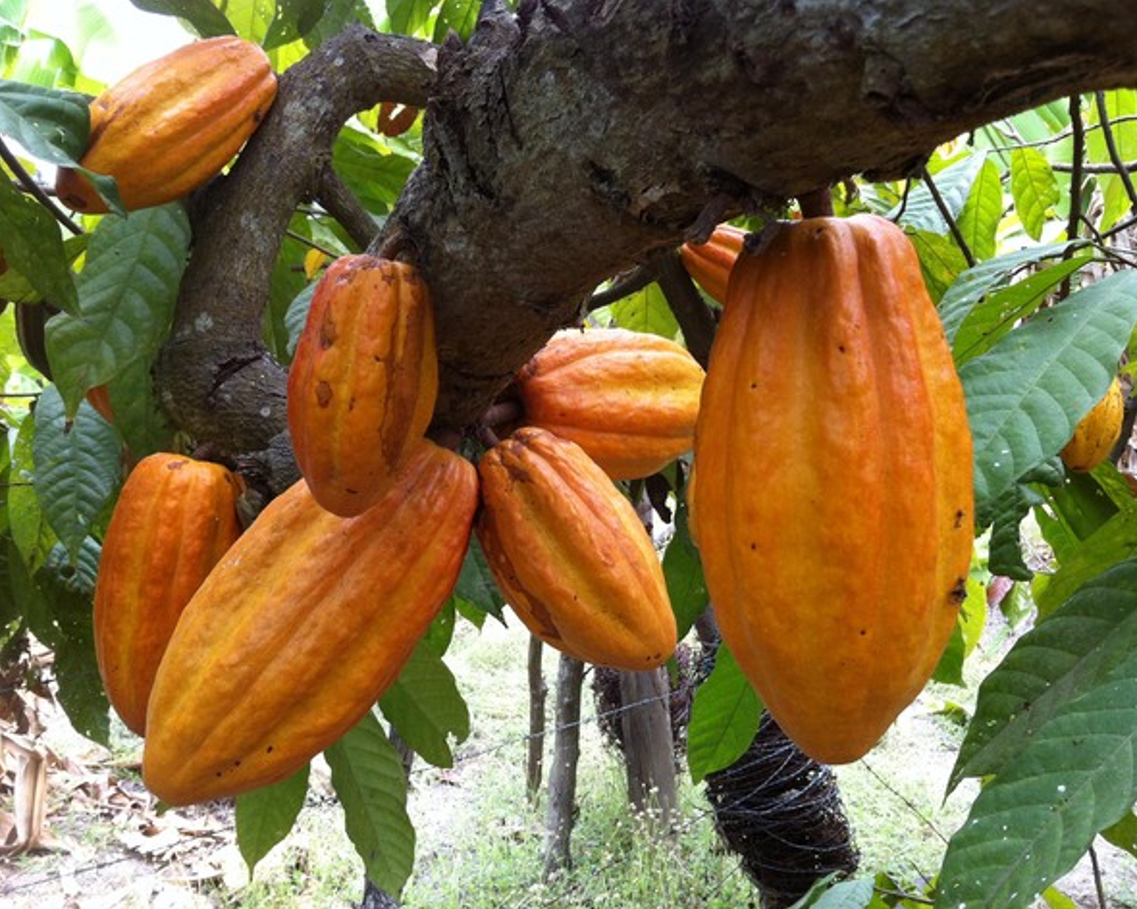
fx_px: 1245
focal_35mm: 37
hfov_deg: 49.1
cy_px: 454
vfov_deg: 40.1
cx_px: 565
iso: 80
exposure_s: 1/169
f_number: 2.8
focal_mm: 3.85
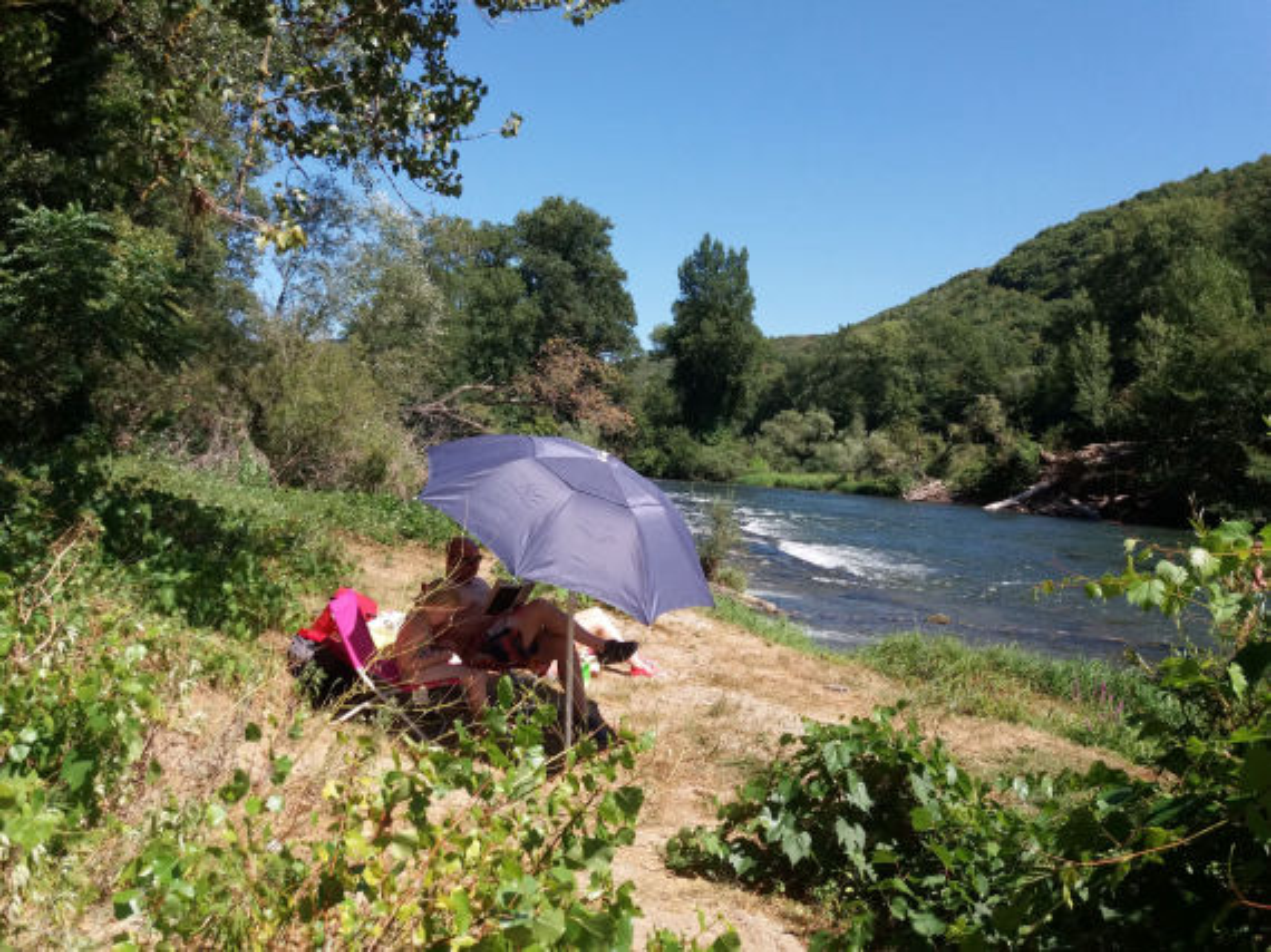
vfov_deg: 49.7
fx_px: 1028
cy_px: 476
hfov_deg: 63.5
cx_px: 636
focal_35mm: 28
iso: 64
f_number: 1.9
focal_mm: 3.7
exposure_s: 1/1115
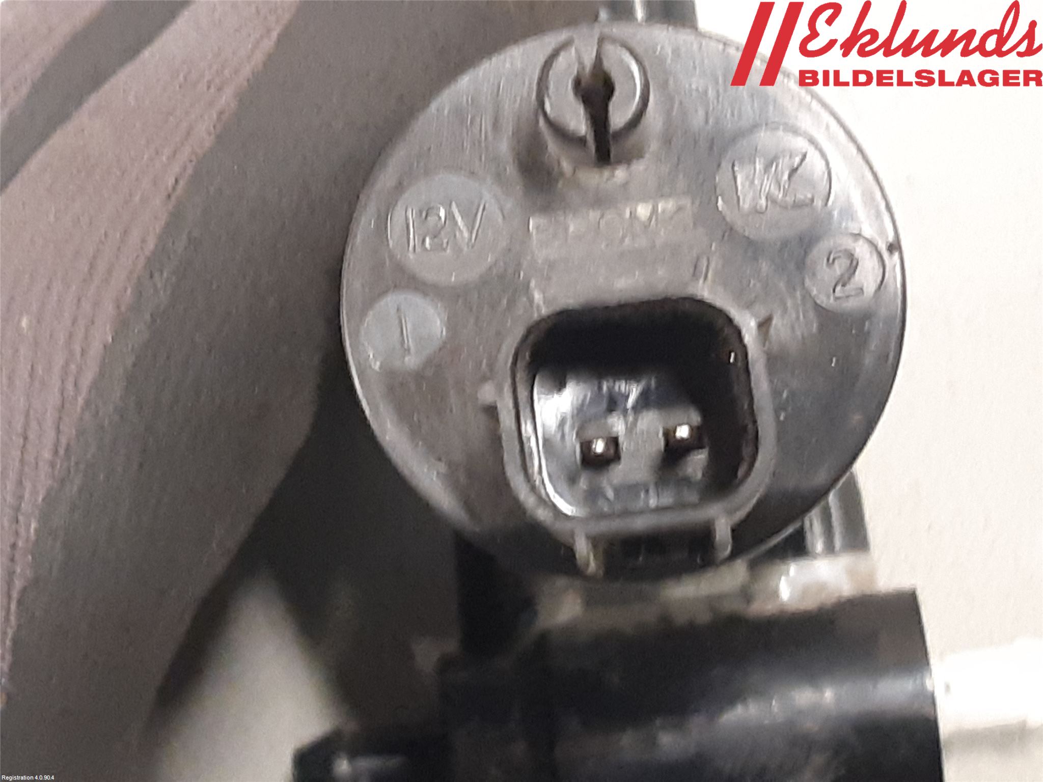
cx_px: 522
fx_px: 783
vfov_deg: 53.1
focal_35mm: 26
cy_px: 391
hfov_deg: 67.3
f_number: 1.7
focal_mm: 3.93
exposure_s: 1/25
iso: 250
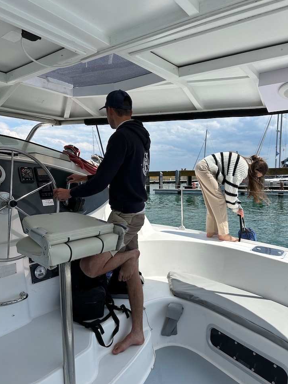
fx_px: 277
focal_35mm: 25
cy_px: 197
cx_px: 139
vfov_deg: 69.4
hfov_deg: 54.9
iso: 80
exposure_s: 1/6211
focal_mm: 6.86
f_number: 1.78
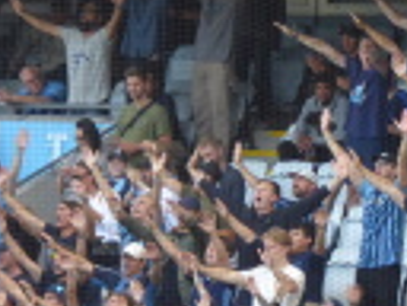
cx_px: 29
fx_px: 5914
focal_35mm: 503
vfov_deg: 3.0
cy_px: 328
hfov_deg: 3.9
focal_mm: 25.6
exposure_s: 1/80
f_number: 5.4
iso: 200
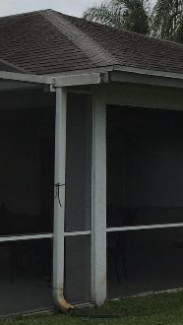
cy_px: 206
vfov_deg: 21.7
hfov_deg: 11.7
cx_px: -108
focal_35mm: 98
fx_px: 844
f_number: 2.2
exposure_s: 1/3300
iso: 32
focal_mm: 4.15
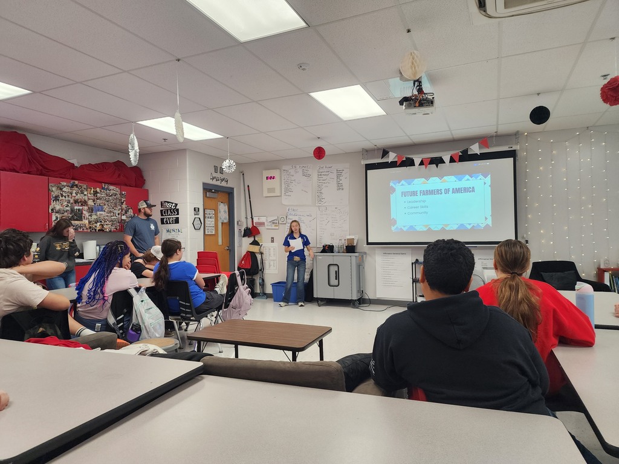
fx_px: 411
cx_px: 310
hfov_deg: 73.9
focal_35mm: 23
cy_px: 232
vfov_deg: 58.9
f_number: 1.8
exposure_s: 1/120
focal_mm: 6.4
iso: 200
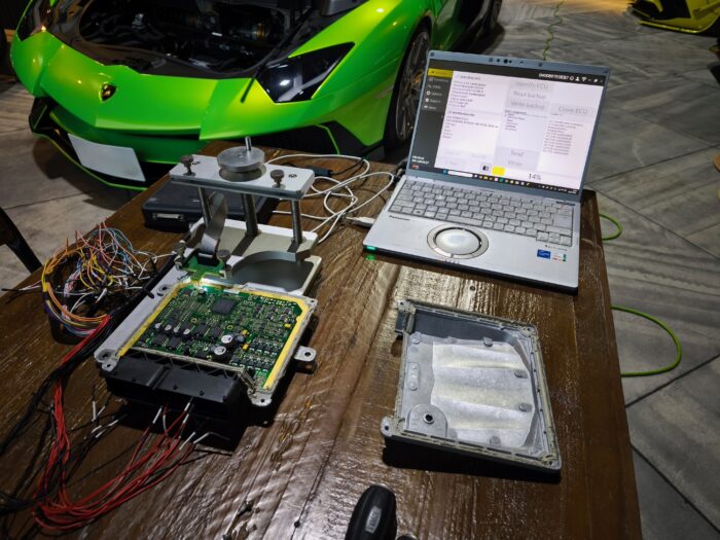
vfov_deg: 58.9
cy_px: 270
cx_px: 360
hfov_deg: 73.9
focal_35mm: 23
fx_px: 478
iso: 400
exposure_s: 1/60.1
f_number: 1.6
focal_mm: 6.57
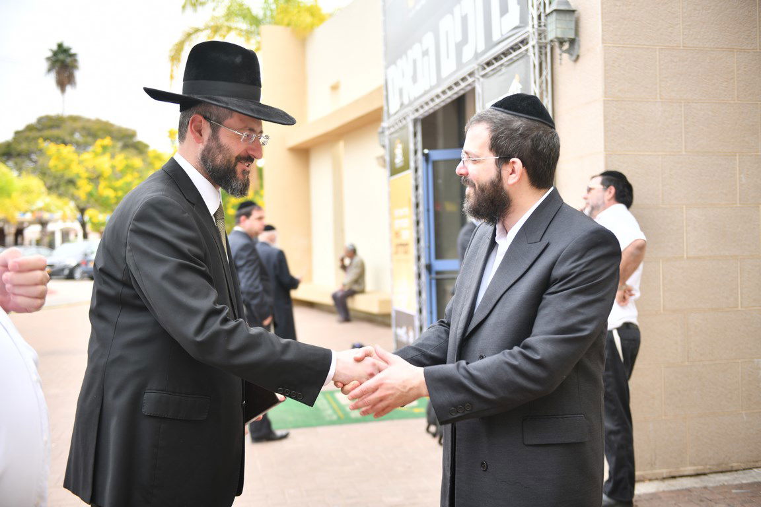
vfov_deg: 35.1
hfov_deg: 50.7
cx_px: 380
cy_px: 254
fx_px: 803
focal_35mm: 38
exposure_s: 1/160
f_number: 22
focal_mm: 38
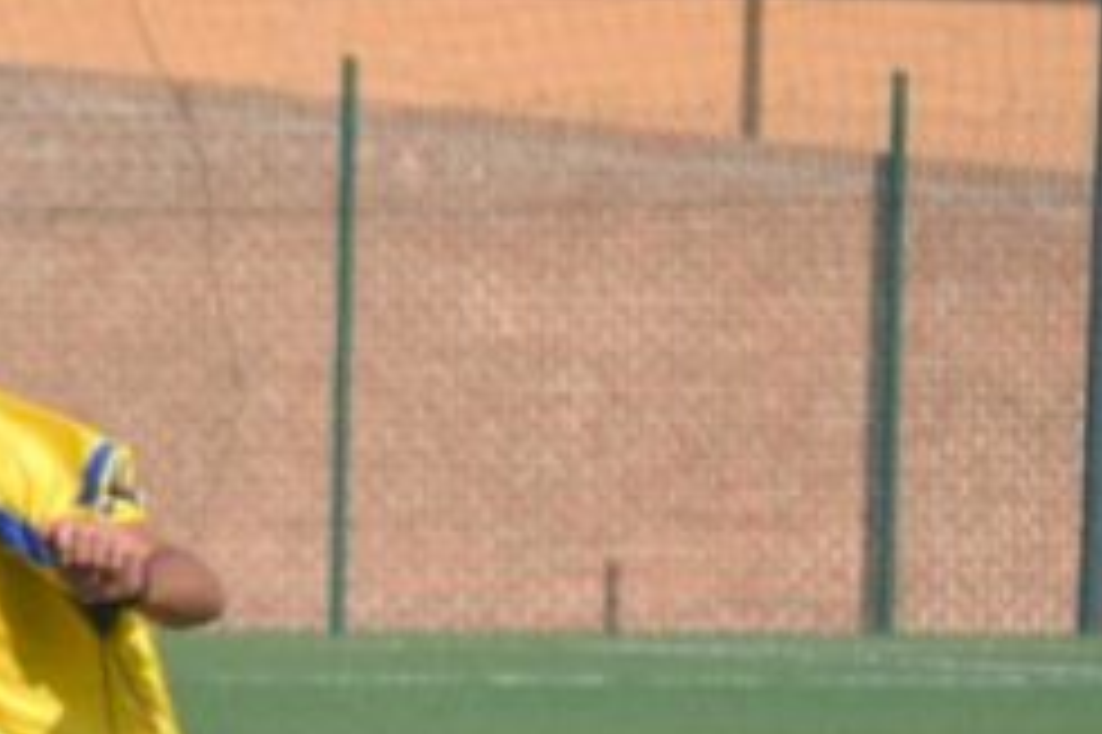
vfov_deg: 2.4
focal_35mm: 576
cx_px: -135
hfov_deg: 3.6
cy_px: 748
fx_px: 17633
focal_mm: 135
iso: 400
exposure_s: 1/1600
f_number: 6.3
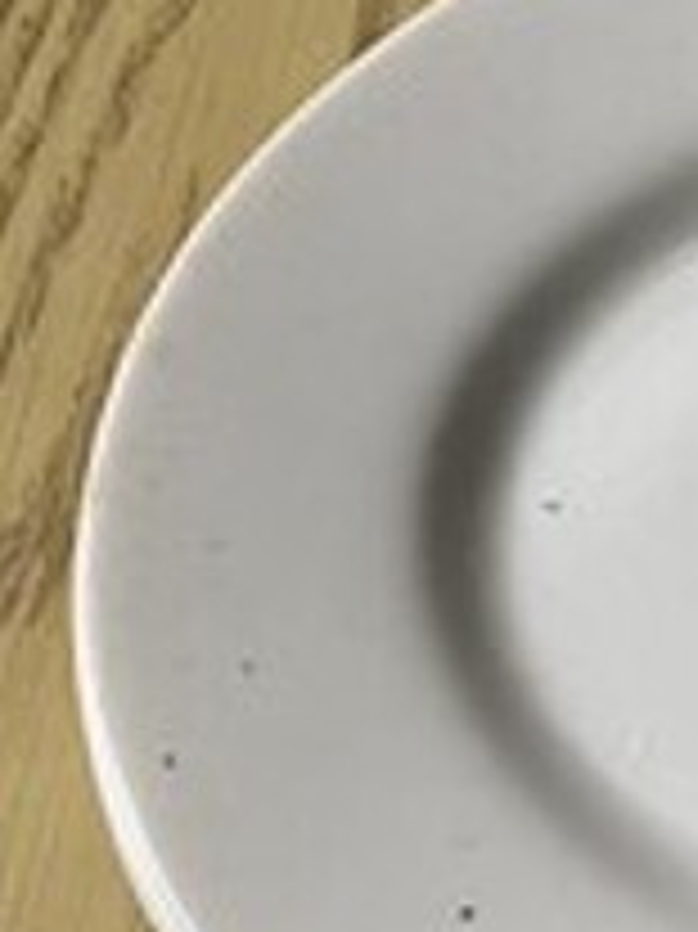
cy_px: 281
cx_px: 1364
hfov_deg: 12.8
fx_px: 2745
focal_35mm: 102
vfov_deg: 19.2
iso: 160
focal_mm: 4.25
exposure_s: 1/60
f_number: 1.8
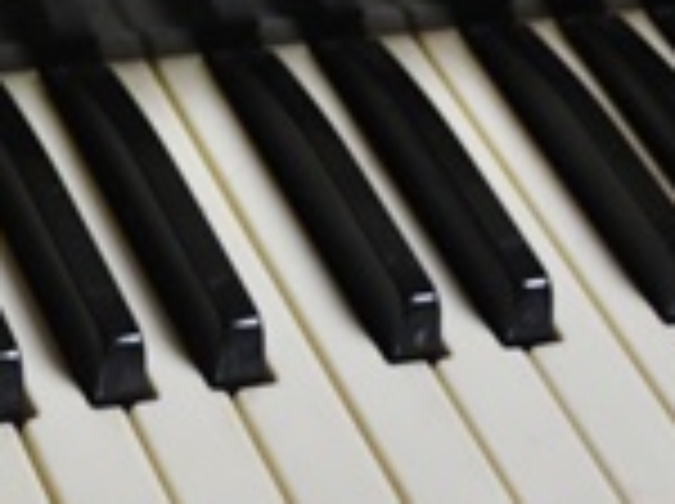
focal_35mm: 127
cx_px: -490
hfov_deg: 14.0
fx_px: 2472
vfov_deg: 11.3
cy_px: -189
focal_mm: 22
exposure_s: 1/60
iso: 560
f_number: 4
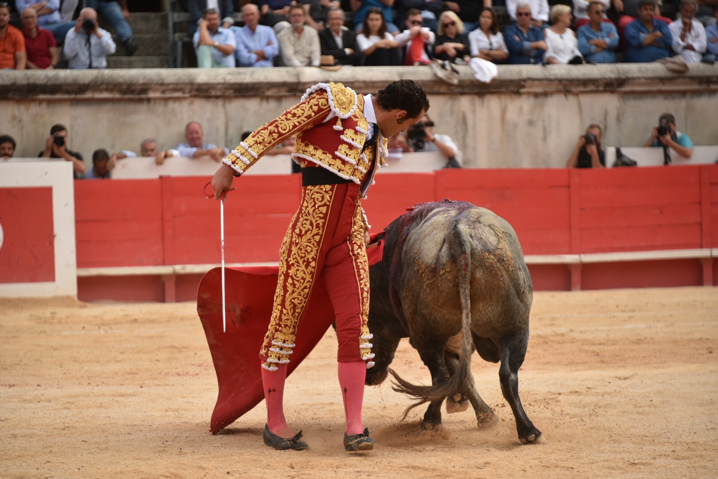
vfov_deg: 6.9
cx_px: 359
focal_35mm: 200
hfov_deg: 10.3
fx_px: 3989
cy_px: 240
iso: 1000
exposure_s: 1/640
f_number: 5.6
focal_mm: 200
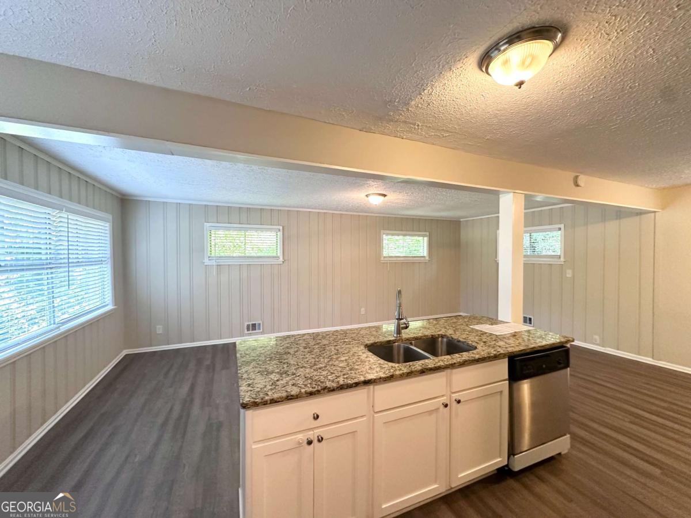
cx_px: 346
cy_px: 259
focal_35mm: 14
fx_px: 279
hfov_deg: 102.1
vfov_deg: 85.7
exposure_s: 1/60
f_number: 2.2
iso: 320
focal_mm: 2.22
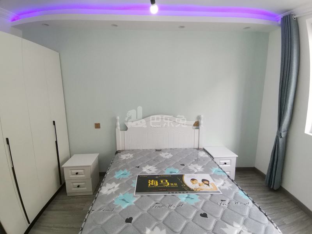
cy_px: 117
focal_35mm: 17
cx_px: 156
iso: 64
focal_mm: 1.78
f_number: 2.4
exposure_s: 1/50
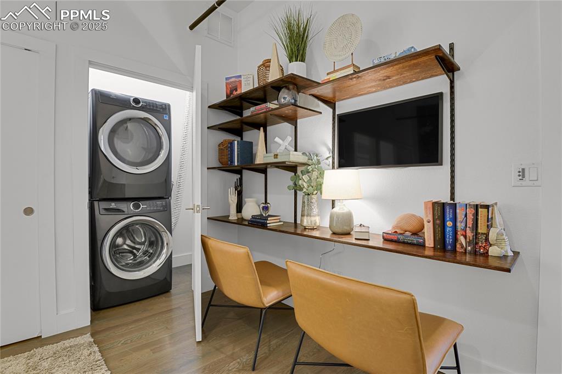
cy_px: 187
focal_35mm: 17
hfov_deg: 93.3
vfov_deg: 70.4
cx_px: 281
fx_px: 265
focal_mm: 17
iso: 250
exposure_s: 13
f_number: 8
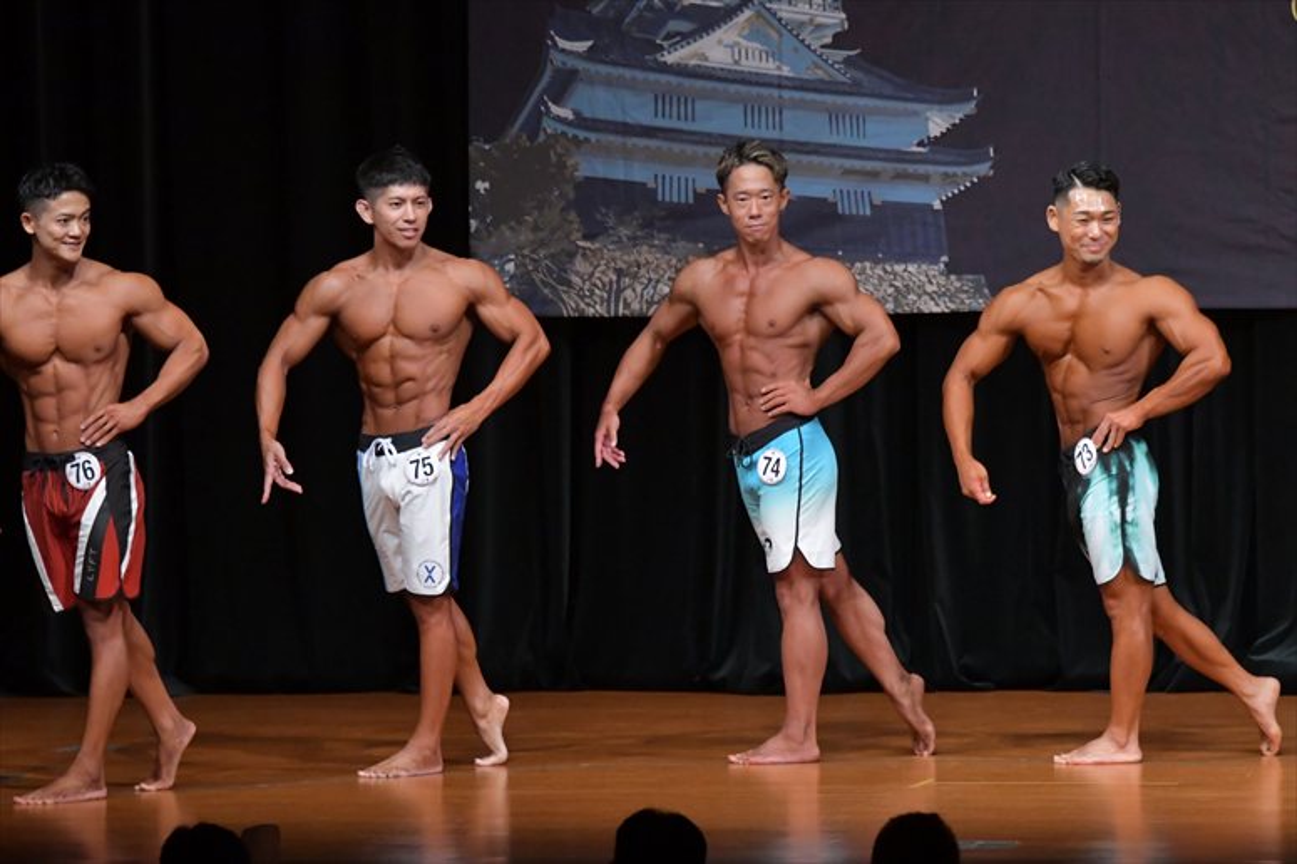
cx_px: 648
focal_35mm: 255
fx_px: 9183
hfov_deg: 8.1
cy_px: 432
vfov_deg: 5.4
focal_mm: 170
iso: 5000
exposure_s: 1/400
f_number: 5.6
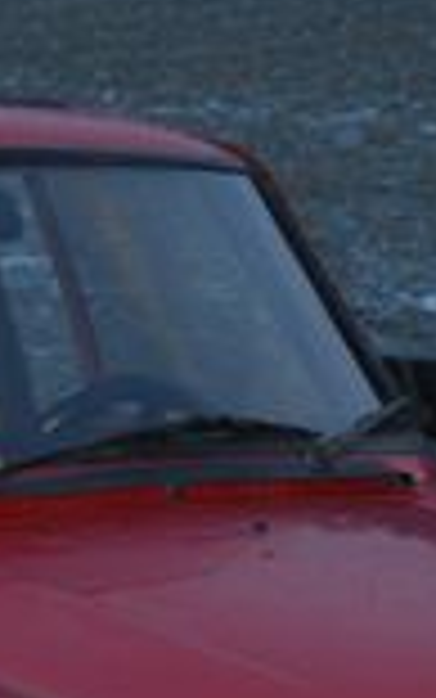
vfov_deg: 9.4
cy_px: 675
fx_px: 4200
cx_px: -13
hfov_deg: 5.9
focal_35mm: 221
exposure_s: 1/60
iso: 220
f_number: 5.3
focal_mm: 35
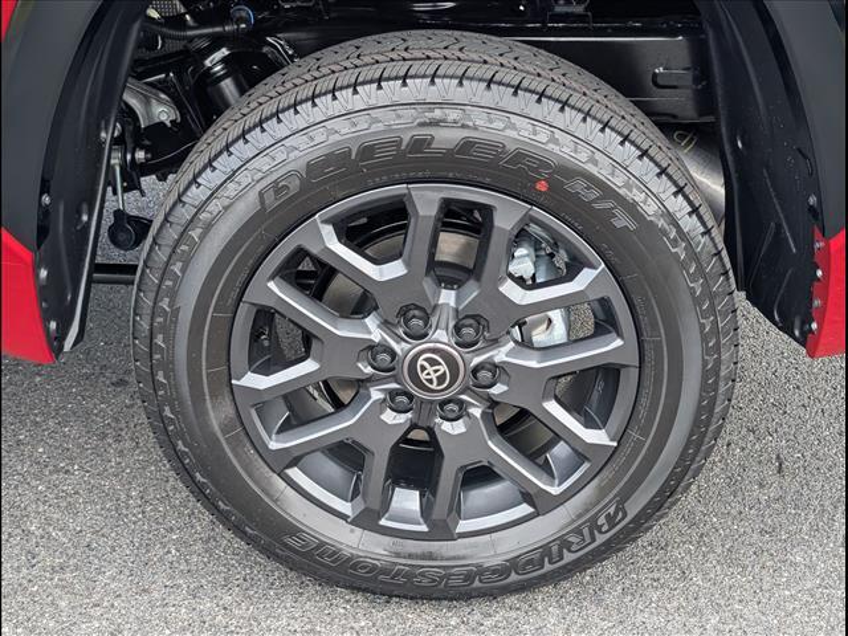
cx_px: 424
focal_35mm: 49
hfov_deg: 38.9
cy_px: 318
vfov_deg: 29.7
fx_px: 1200
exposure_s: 1/1429
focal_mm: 6.9
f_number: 1.68
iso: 310
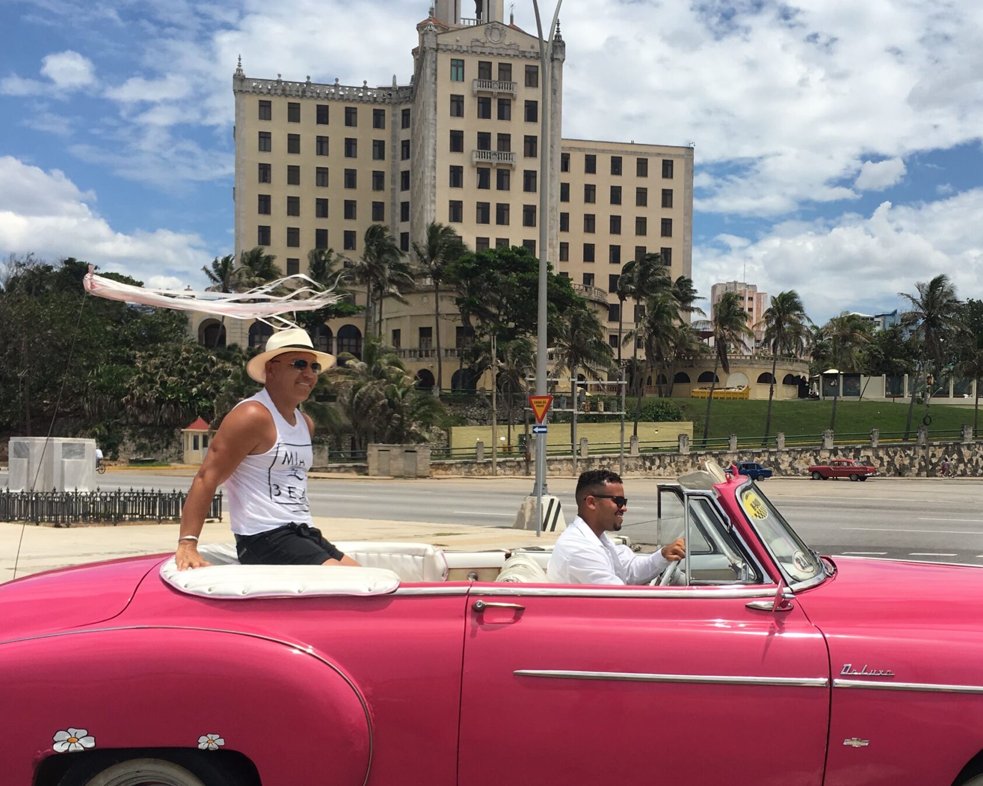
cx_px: 588
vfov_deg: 34.7
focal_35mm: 43
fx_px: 1251
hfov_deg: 42.7
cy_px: 496
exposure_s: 1/2564
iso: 25
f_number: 2.2
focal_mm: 4.15
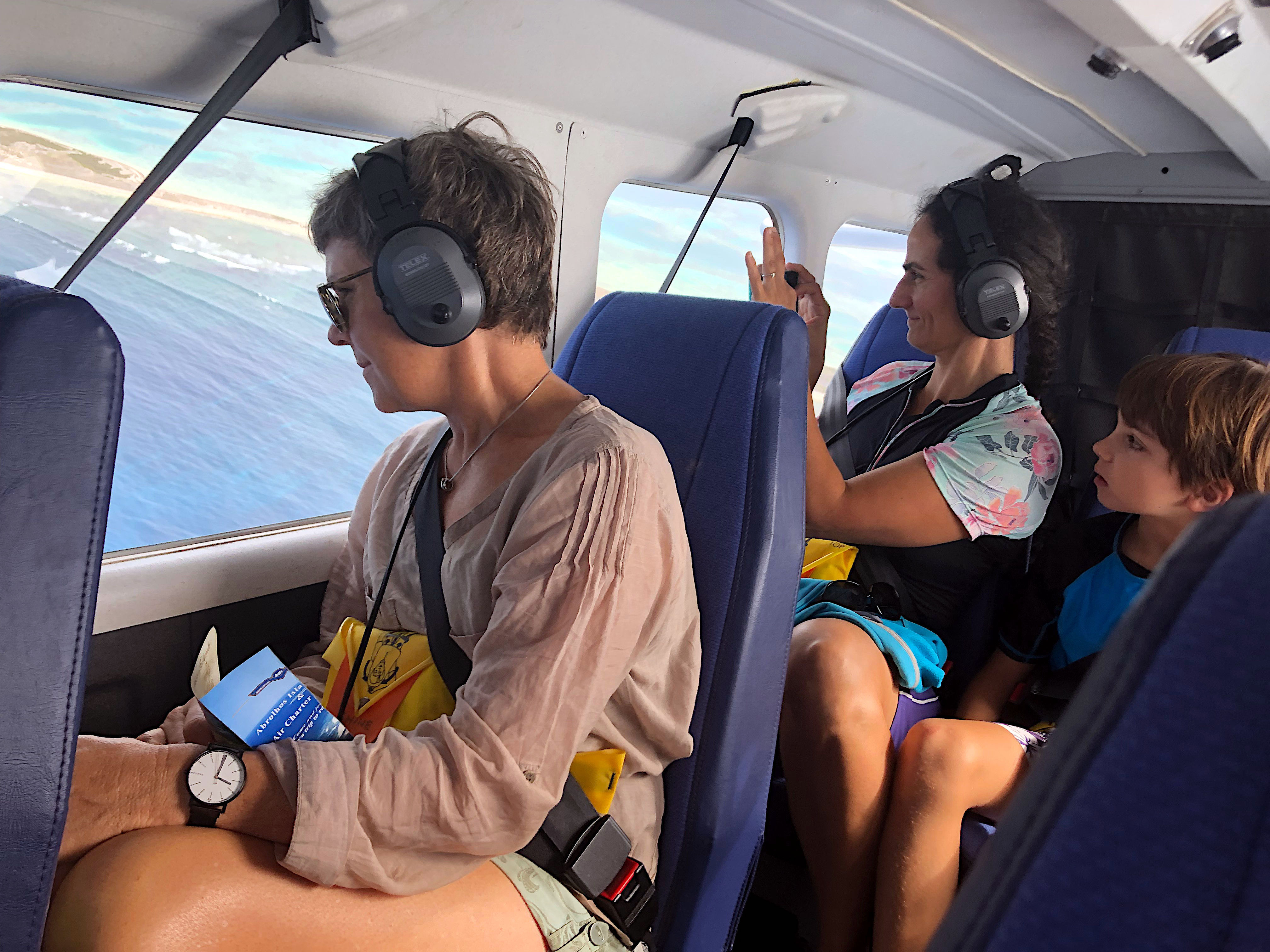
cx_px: 635
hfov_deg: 63.4
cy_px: 476
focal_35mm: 28
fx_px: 1027
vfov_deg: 49.7
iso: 20
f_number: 1.8
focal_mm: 3.99
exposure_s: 1/189
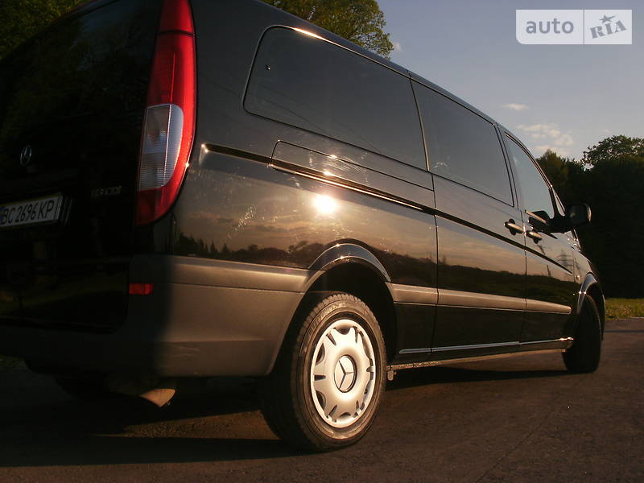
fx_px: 670
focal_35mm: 36
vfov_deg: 39.7
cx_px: 322
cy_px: 242
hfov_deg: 51.4
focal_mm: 6.3
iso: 100
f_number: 5.6
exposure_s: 1/500
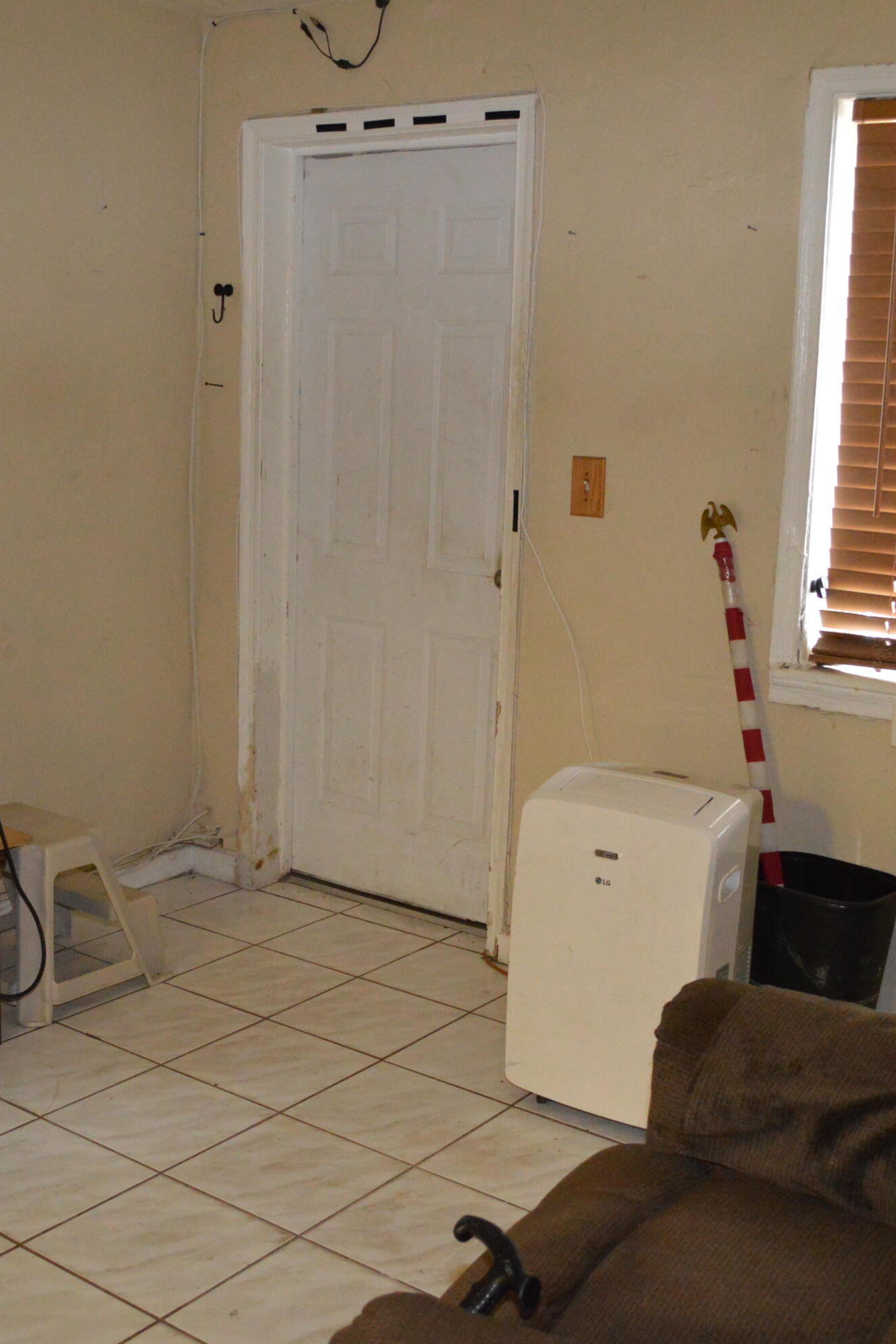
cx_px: 377
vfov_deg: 47.4
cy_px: 671
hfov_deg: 32.6
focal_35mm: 41
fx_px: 1531
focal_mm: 18
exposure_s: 1/60
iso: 3200
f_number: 3.5
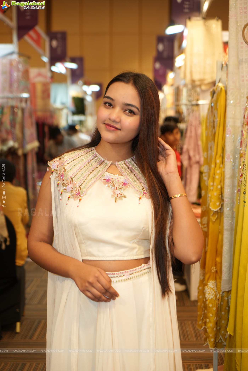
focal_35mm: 63
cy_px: 186
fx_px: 651
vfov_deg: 31.9
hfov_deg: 21.6
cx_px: 124
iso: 500
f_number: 4
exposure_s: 1/125
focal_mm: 63
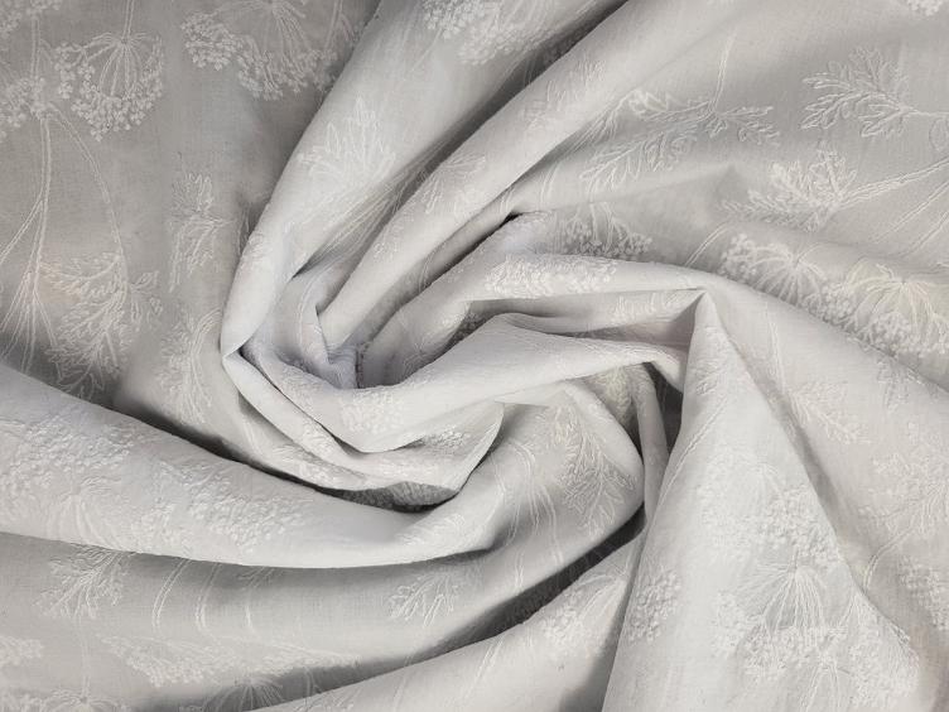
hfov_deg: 67.3
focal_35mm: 26
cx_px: 474
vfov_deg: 53.1
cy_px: 356
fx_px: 713
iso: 50
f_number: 1.8
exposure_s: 1/100
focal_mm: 4.25
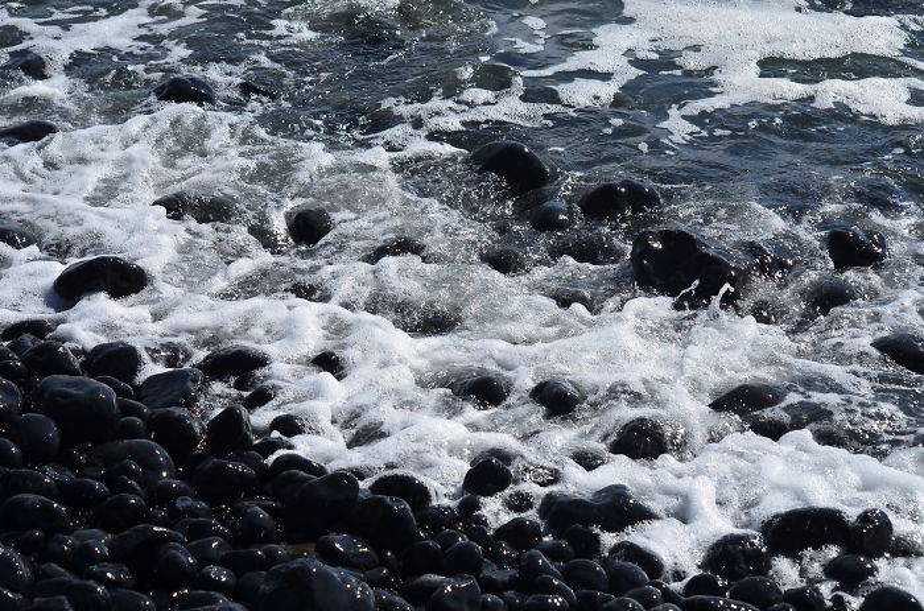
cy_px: 306
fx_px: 2112
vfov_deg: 16.5
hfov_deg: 24.7
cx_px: 462
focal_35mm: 82
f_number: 9
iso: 100
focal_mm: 55
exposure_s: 1/320
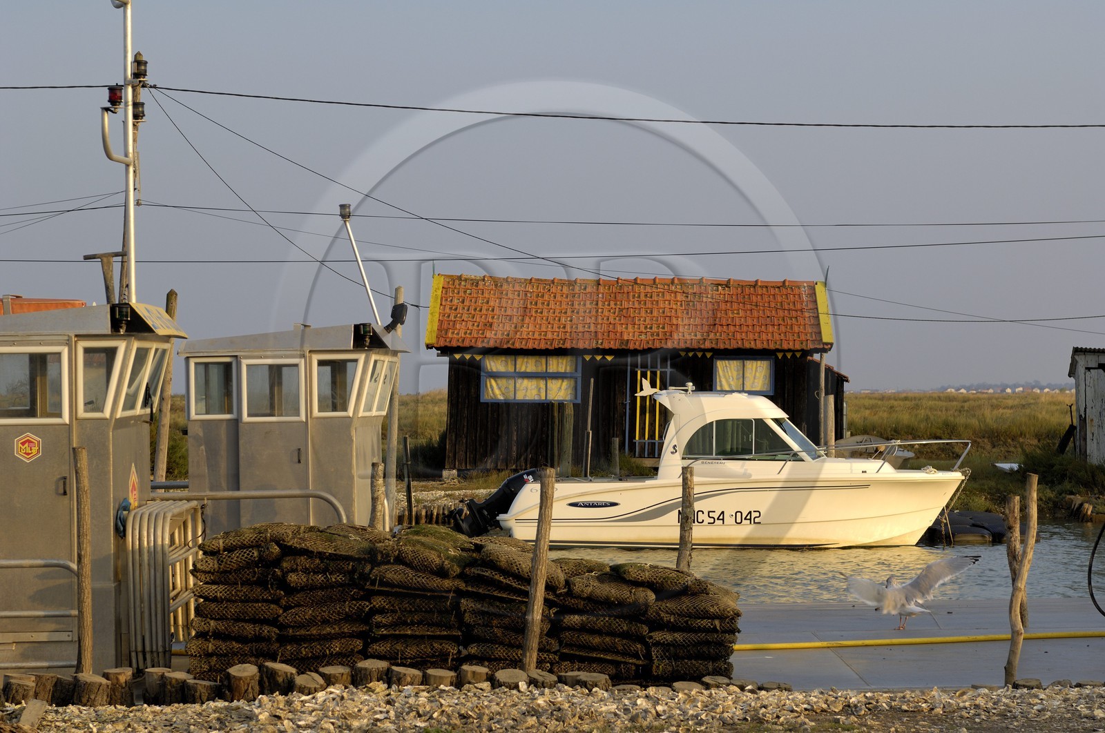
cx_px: 552
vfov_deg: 13.0
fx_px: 3218
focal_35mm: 105
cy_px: 366
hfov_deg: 19.5
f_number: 6.3
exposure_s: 1/160
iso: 100
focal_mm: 70
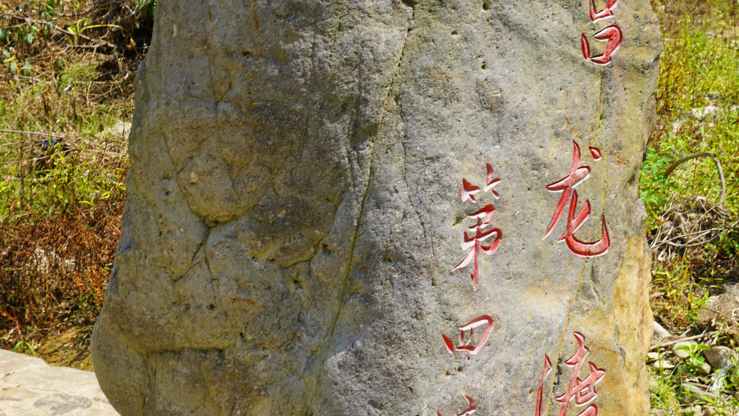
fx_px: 1117
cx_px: 398
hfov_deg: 36.6
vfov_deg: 21.1
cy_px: 166
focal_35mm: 57
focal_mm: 33
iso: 100
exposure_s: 1/80
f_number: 11
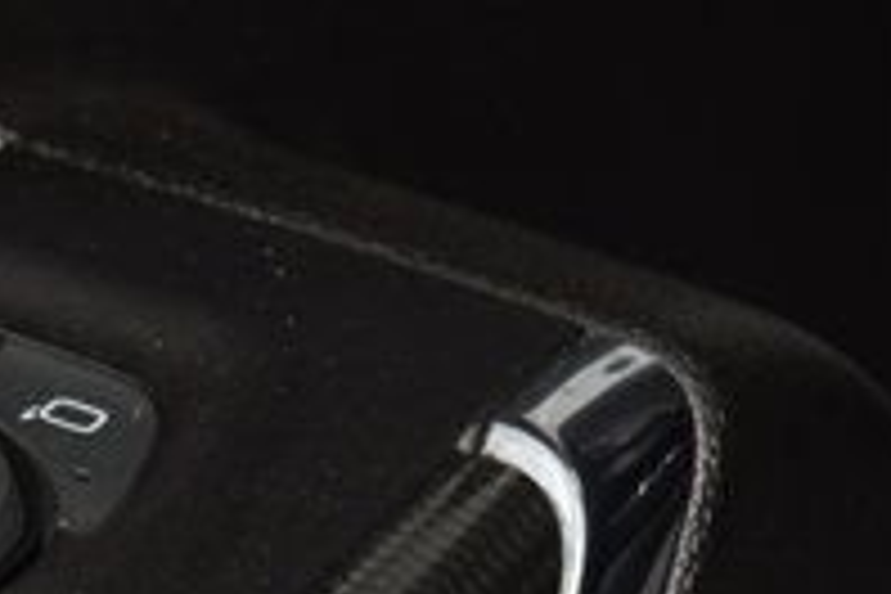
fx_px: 8414
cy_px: 736
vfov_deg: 4.0
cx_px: -522
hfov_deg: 6.0
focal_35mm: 340
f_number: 8
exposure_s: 1/125
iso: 100
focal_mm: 70
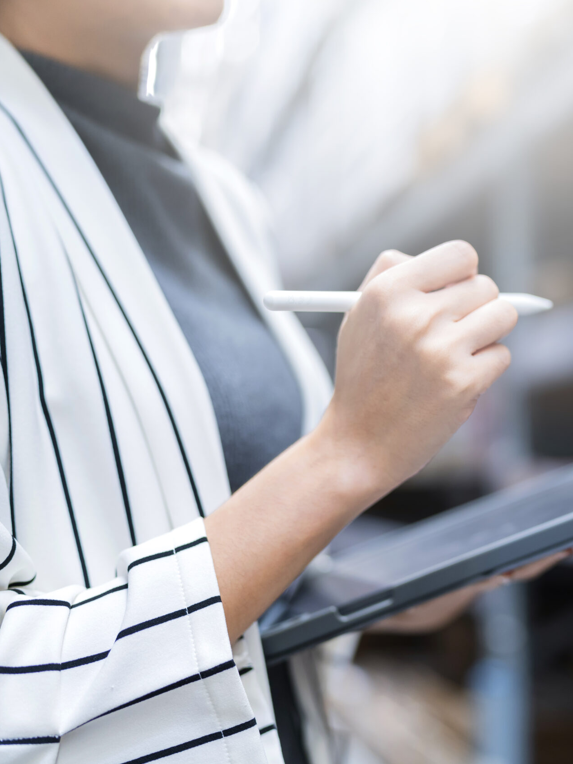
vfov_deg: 37.5
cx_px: 513
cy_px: 385
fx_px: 1126
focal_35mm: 51
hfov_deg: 27.5
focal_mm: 35
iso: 640
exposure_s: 1/160
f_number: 1.4
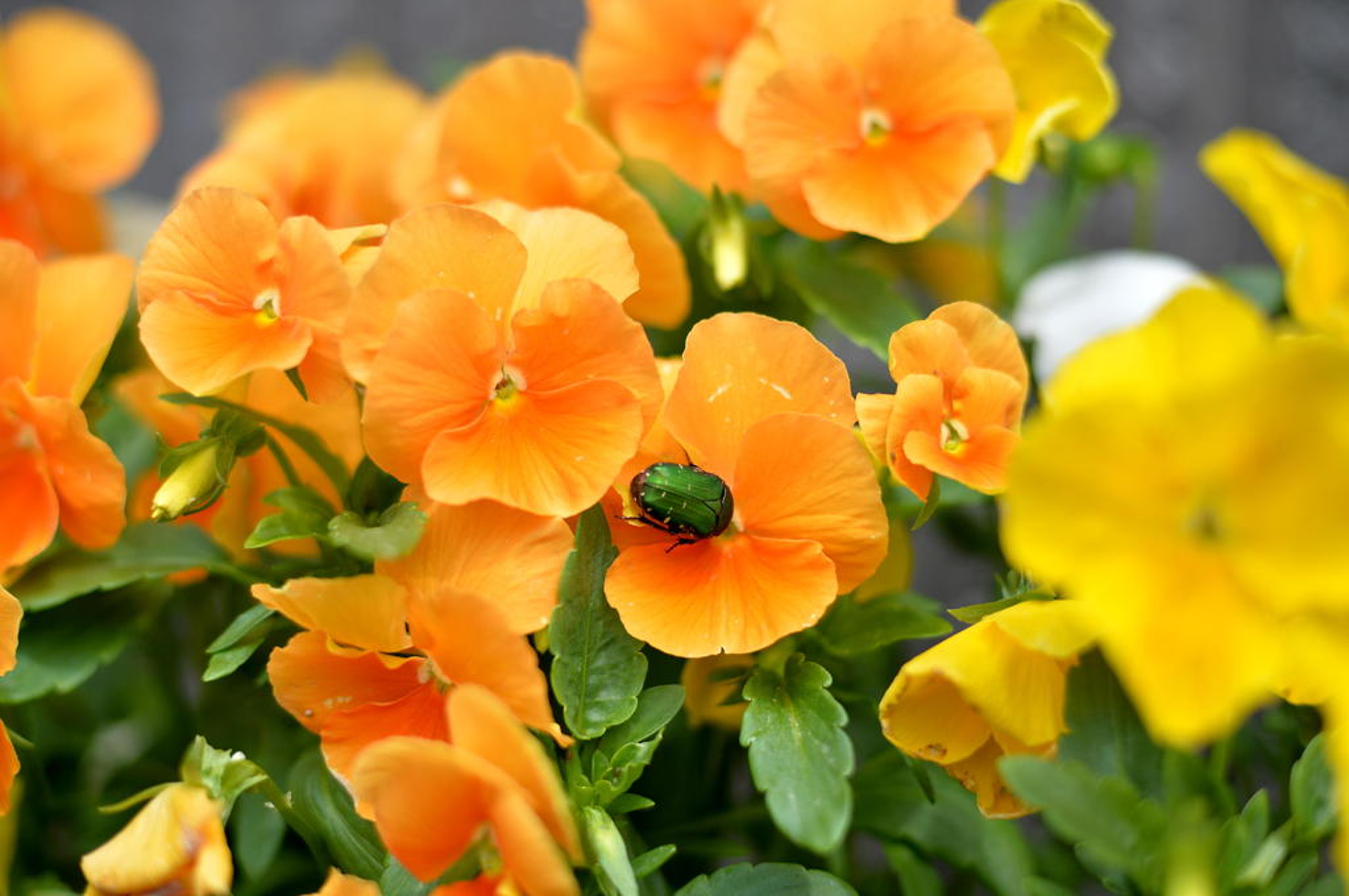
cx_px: 674
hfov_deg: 34.5
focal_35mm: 58
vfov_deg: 23.3
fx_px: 2171
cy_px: 448
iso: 100
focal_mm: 58
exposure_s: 1/1000
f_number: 2.8
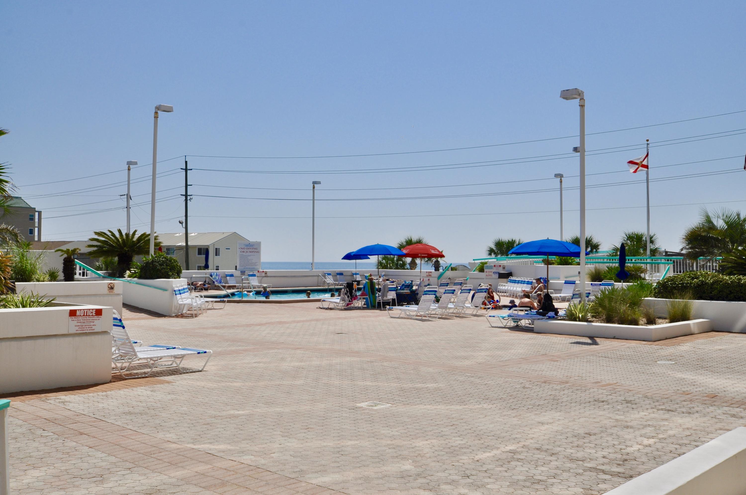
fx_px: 745
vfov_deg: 36.8
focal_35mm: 36
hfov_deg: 53.2
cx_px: 373
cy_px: 248
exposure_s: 1/500
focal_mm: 24
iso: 200
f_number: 11
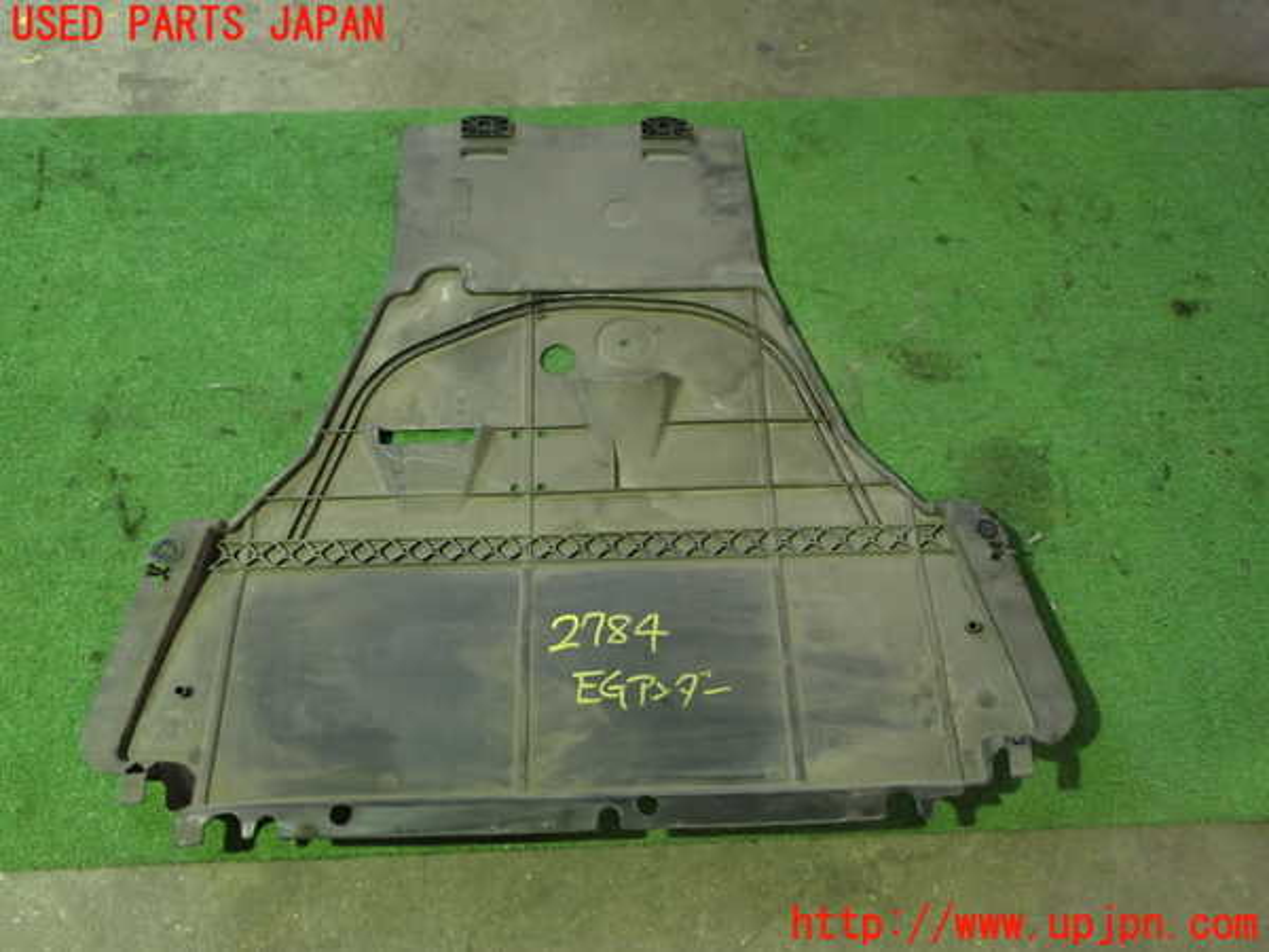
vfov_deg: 46.8
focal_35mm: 30
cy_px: 476
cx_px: 634
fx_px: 1100
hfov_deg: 60.0
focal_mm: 5.4
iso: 500
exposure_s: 1/30
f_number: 2.3
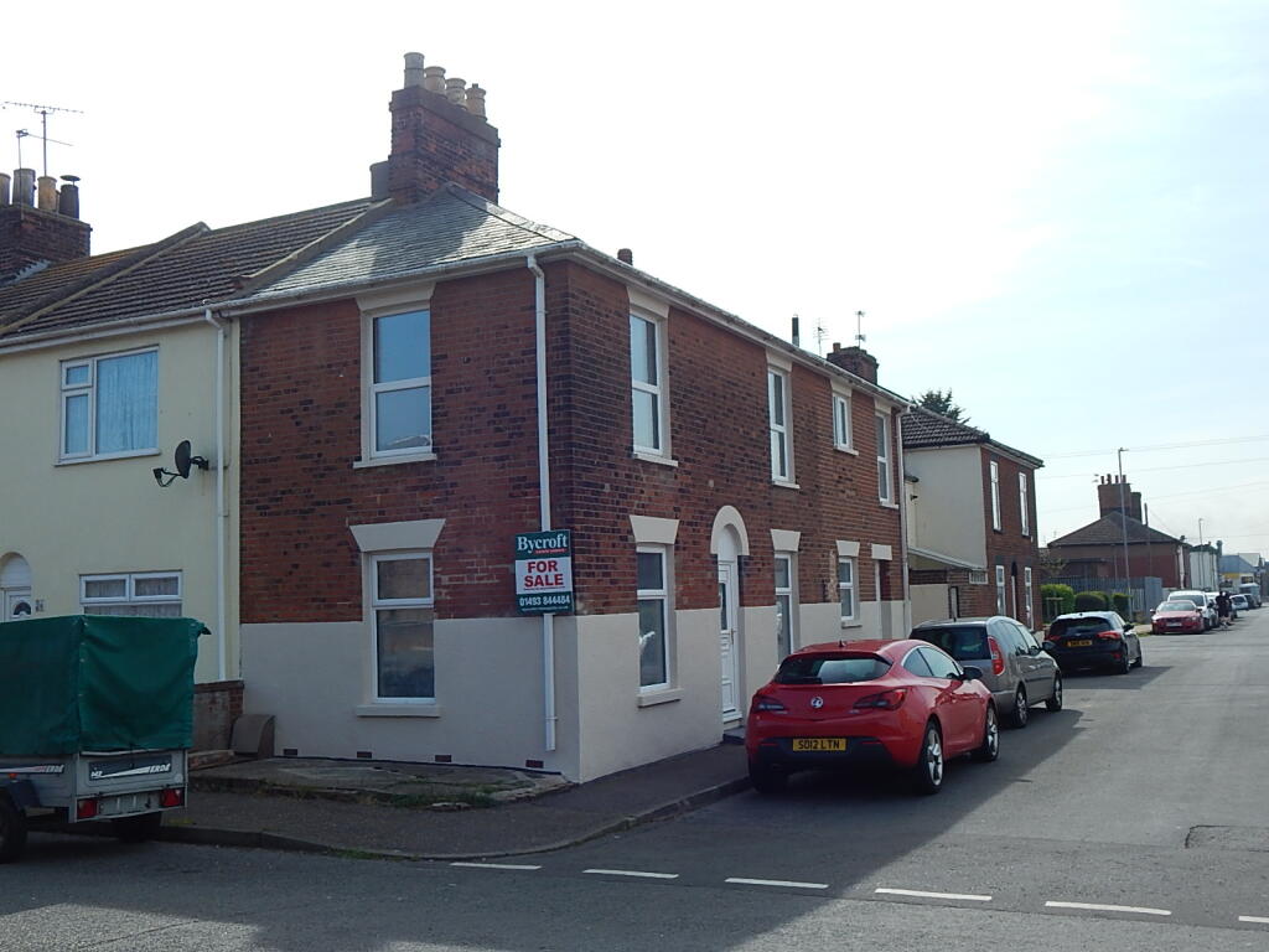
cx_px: 634
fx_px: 1246
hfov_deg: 54.0
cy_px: 476
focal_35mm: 34
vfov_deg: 41.8
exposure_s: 1/1250
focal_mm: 6.1
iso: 125
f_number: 3.3
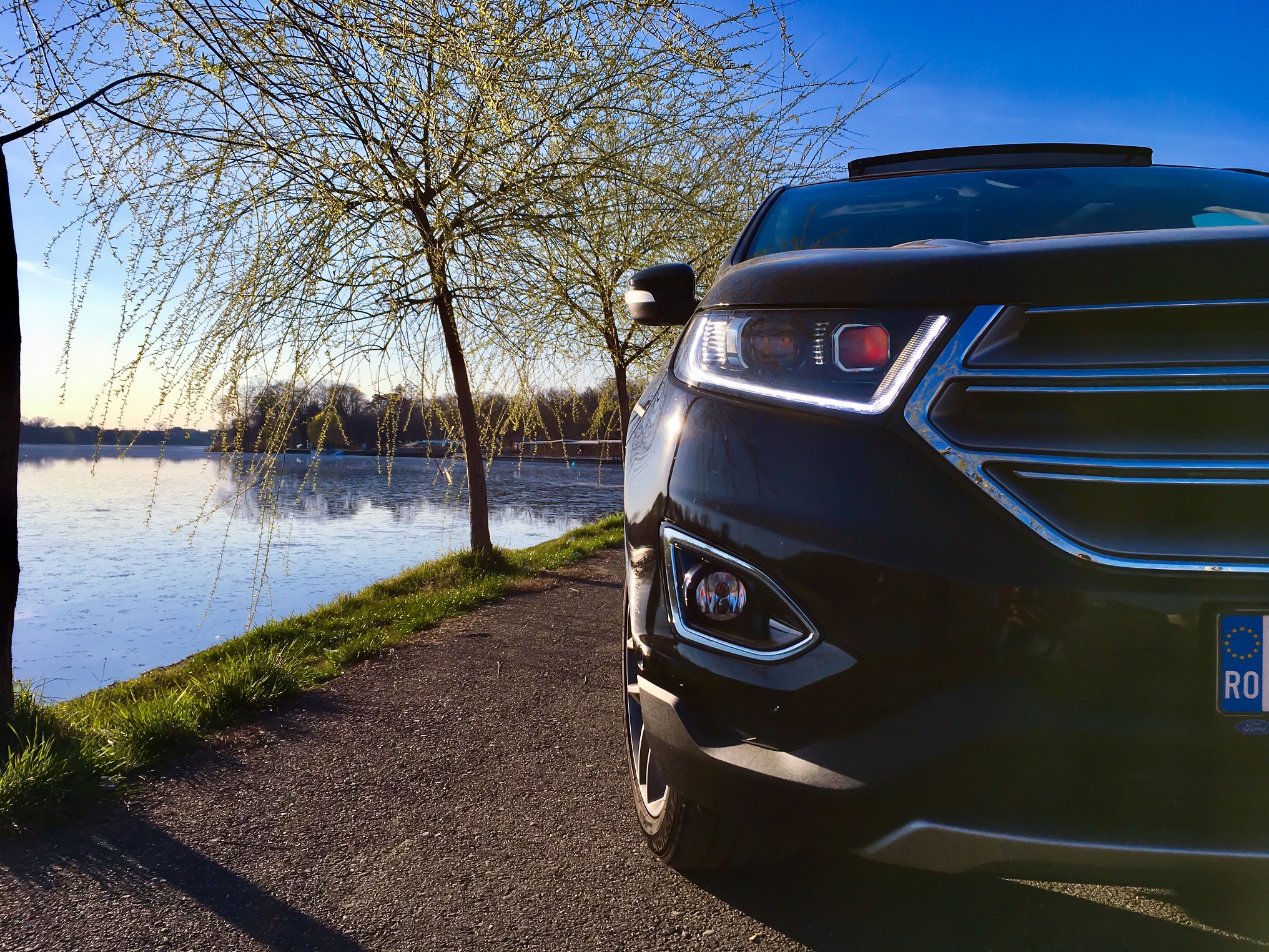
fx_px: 1063
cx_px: 634
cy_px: 476
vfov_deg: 48.2
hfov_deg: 61.7
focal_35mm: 29
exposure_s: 1/1637
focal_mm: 4.15
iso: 25
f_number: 2.2
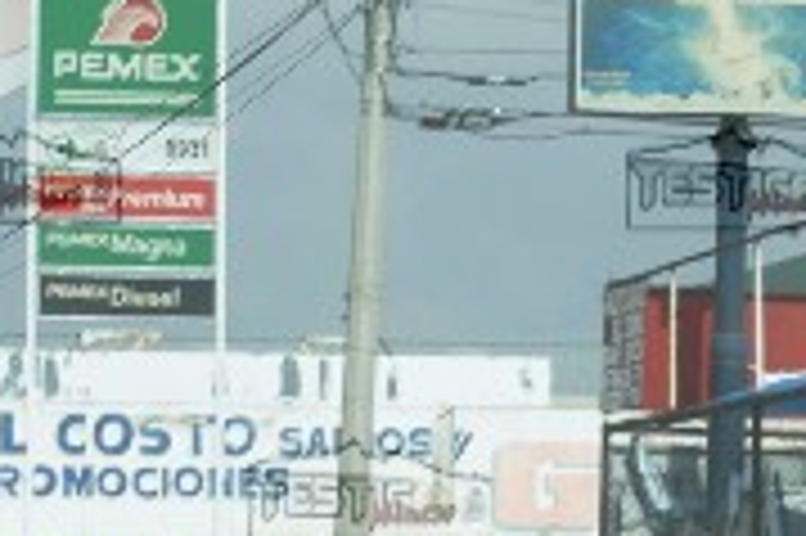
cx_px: 423
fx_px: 6313
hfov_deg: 7.3
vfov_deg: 4.9
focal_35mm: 282
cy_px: 426
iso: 100
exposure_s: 1/160
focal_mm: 75
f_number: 10
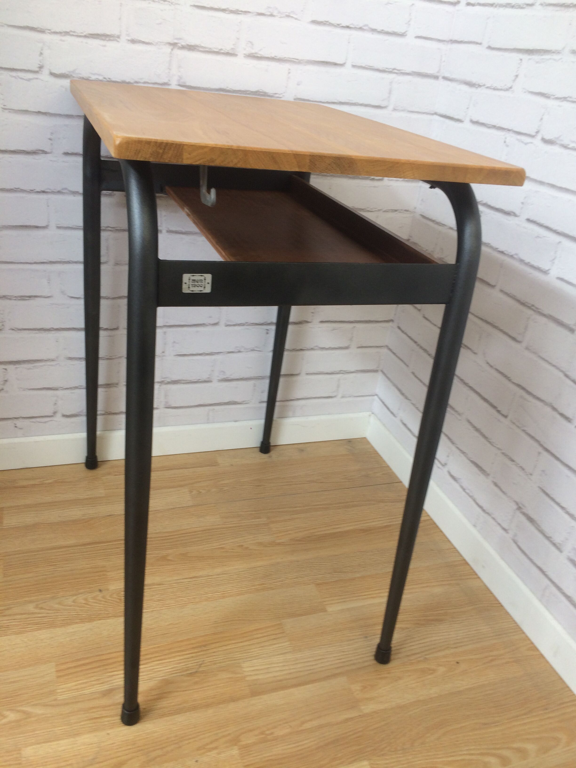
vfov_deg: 61.7
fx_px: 643
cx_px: 288
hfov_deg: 48.2
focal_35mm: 29
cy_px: 384
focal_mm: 4.15
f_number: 2.2
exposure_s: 1/100
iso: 64
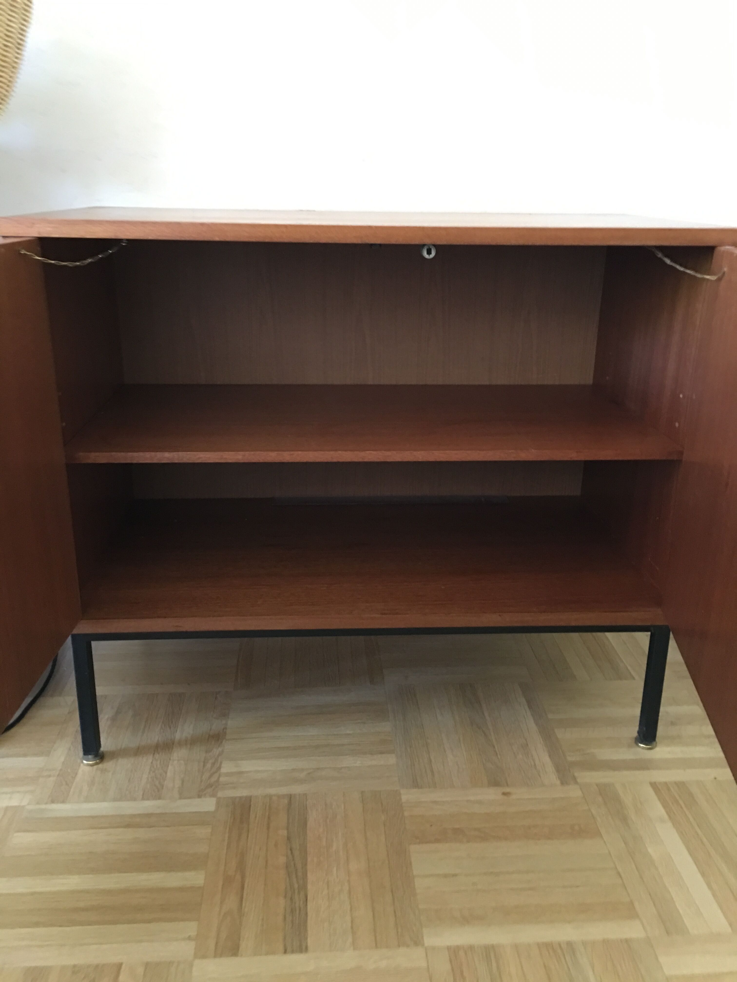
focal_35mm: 29
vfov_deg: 61.7
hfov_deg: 48.2
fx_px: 823
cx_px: 368
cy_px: 491
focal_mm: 4.15
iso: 125
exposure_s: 1/4
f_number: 2.2
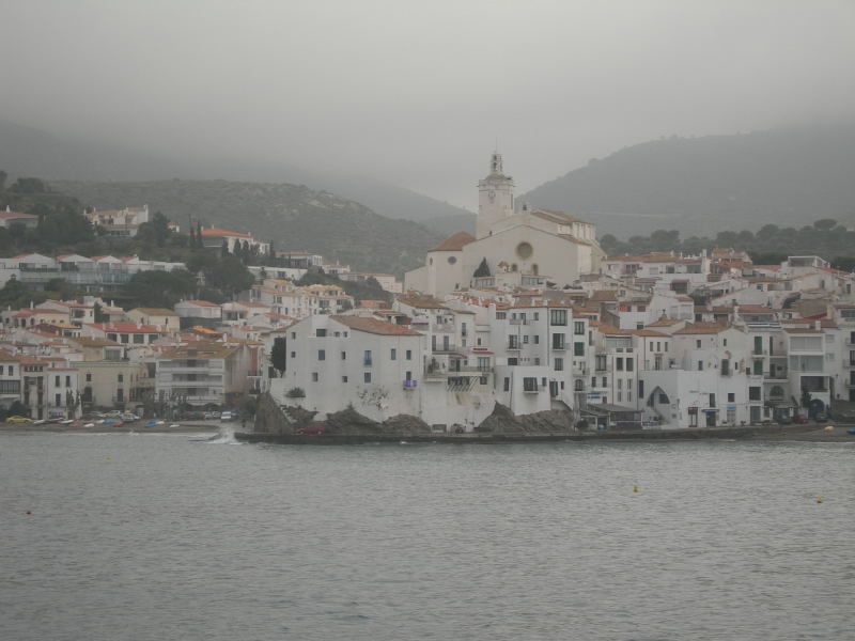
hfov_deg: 17.3
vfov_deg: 13.0
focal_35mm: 114
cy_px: 320
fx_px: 2816
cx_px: 428
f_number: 4.9
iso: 50
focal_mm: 23.4
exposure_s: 1/126
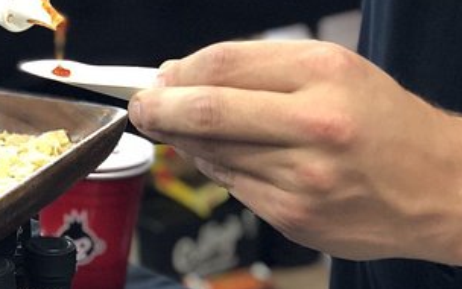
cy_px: 240
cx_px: -58
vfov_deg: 9.6
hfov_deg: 15.0
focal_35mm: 136
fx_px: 1712
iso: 125
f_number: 2.4
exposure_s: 1/24
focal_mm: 6
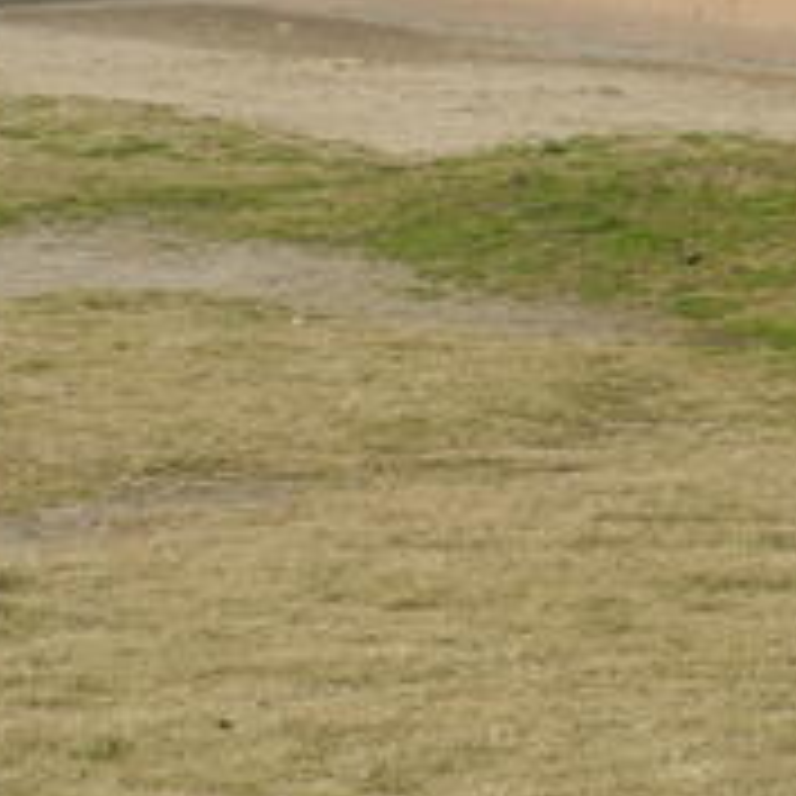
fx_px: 6634
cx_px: 796
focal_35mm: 255
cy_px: -301
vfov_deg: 6.8
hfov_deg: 6.8
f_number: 5
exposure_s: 1/1000
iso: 100
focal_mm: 10.7
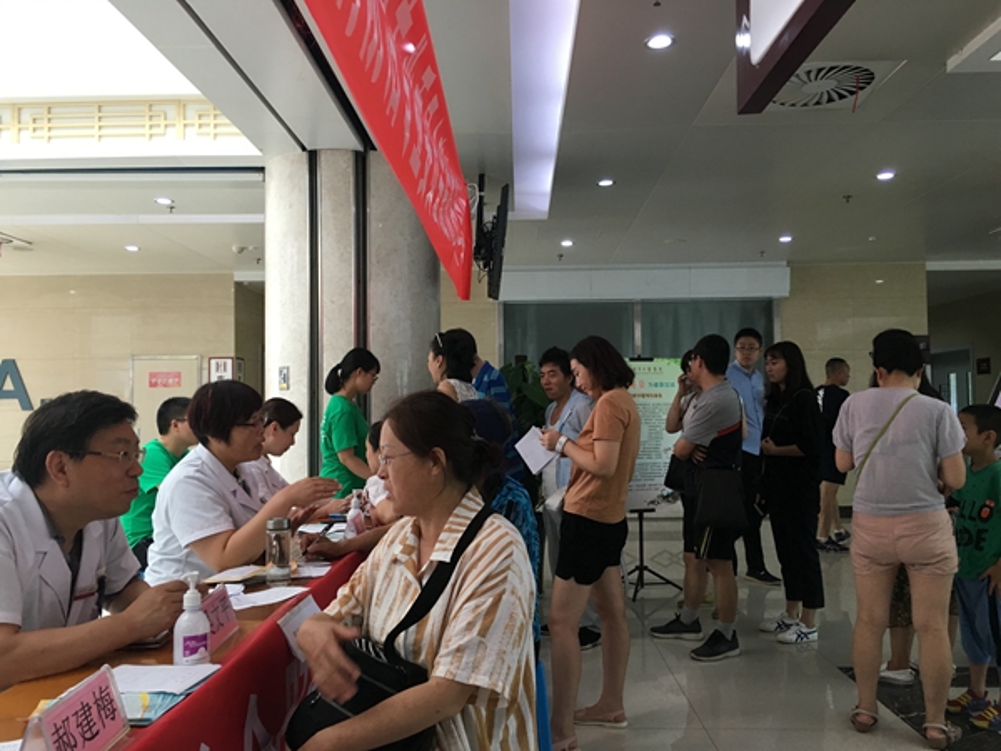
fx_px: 839
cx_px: 500
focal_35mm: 29
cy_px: 376
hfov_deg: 61.7
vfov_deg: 48.2
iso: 50
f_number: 2.2
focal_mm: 4.15
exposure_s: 1/33
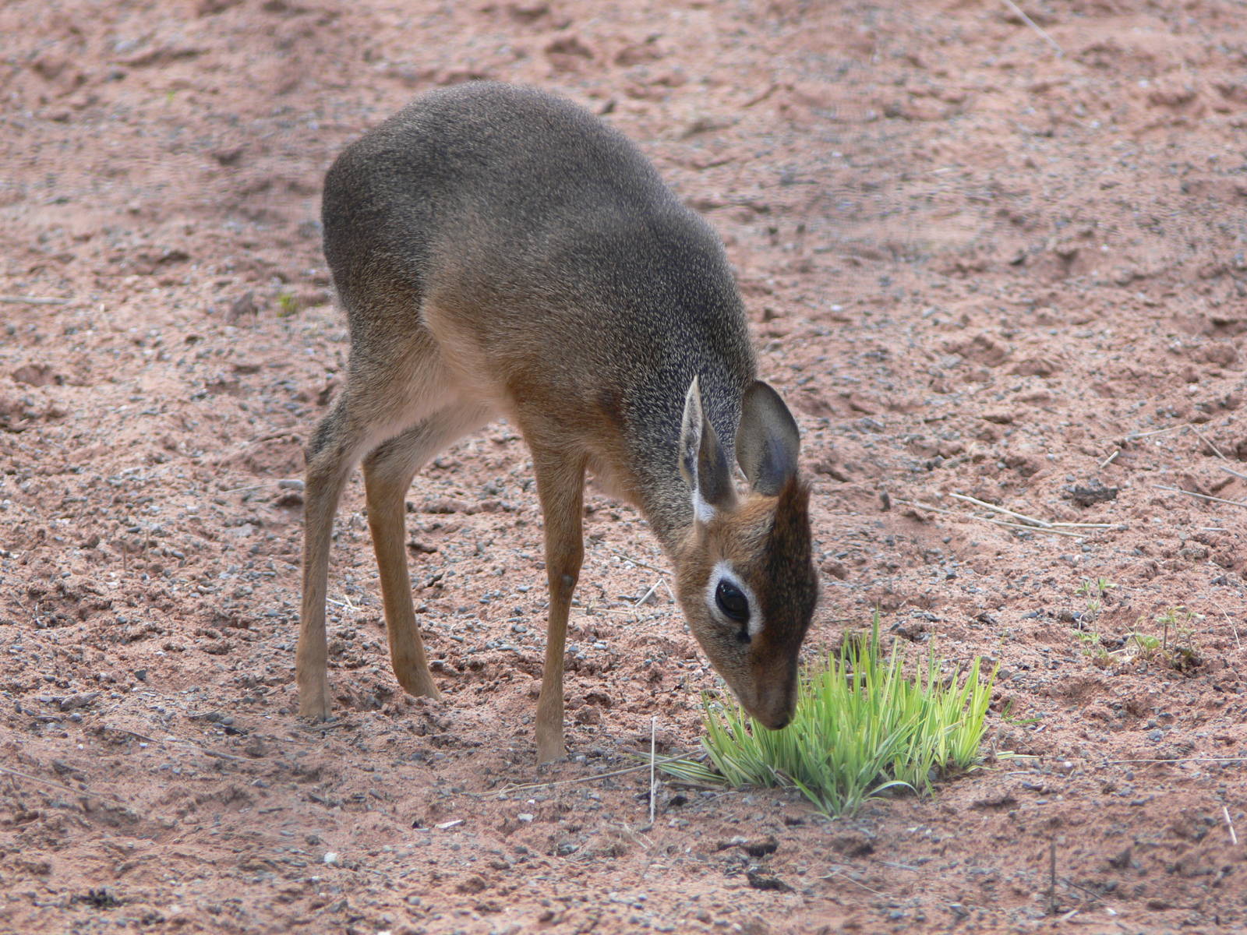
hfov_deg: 4.9
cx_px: 624
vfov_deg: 3.7
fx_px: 14590
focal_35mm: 405
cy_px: 468
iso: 80
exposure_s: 1/100
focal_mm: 85.6
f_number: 4.5
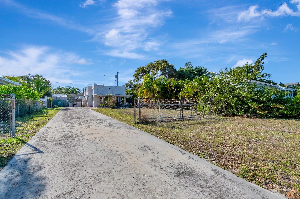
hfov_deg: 100.4
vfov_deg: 77.3
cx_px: 150
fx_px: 125
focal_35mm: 15
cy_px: 100
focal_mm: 10
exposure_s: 1/3200
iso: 640
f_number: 8
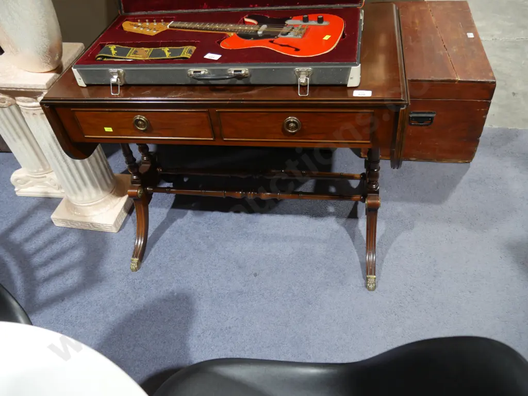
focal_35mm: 28
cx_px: 264
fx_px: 427
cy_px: 198
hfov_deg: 63.4
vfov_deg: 49.8
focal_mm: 14
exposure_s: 1/60
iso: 500
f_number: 3.5
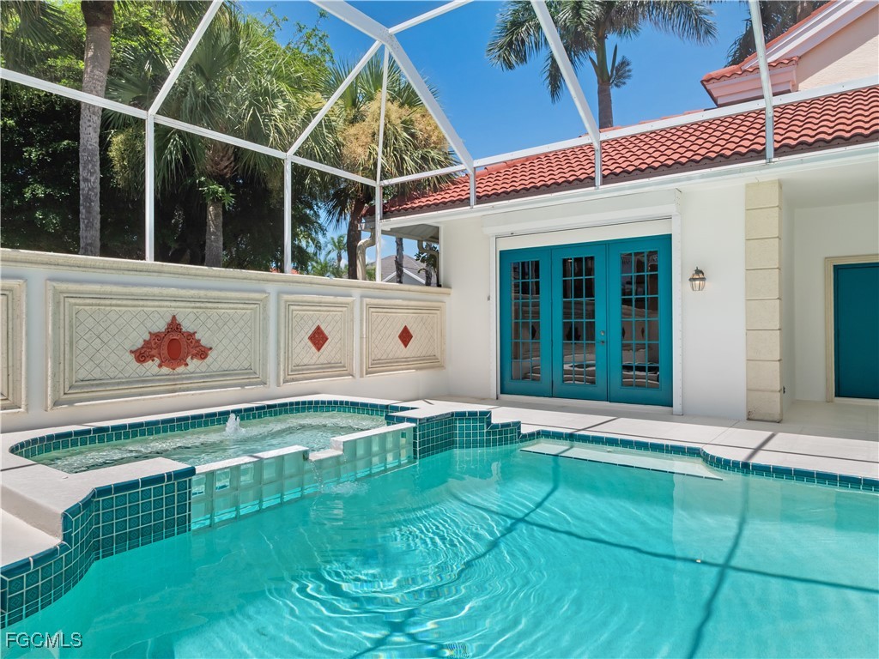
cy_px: 330
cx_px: 440
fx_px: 559
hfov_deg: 76.4
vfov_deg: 61.1
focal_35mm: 22
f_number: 7.1
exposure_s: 1/500
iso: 200
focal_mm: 11
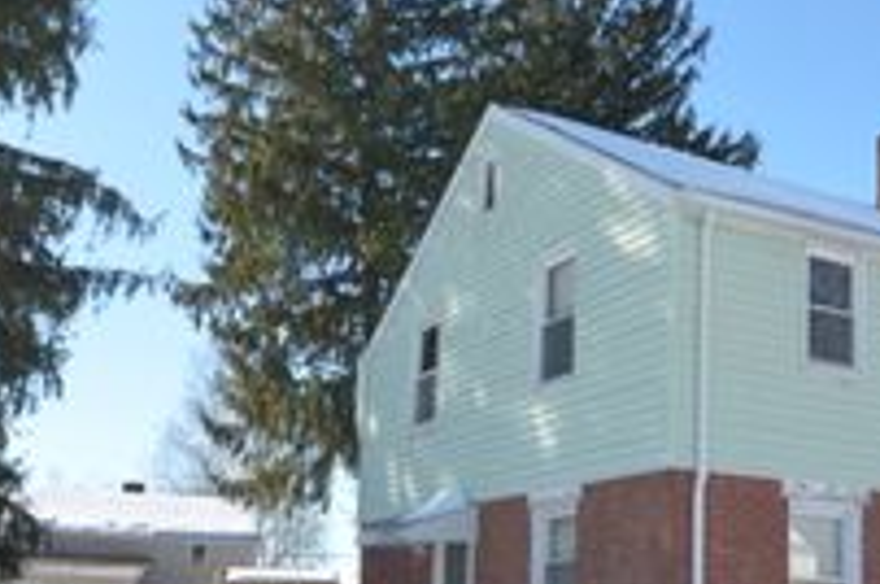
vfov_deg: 25.5
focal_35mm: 52
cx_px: 571
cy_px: 469
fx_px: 1269
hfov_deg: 37.9
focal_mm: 14
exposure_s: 1/250
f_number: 8
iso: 140
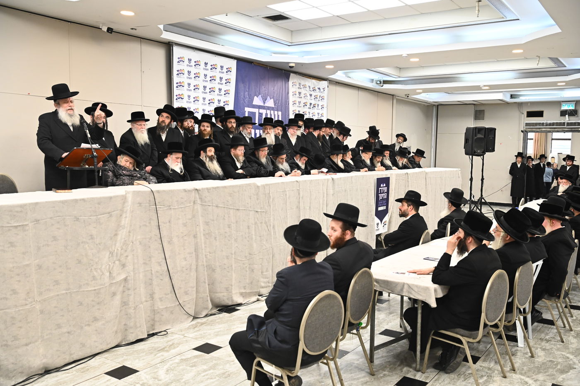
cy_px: 193
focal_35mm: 34
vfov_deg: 38.8
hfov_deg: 55.8
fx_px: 547
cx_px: 290
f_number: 5.6
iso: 2500
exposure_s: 1/160
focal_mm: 34
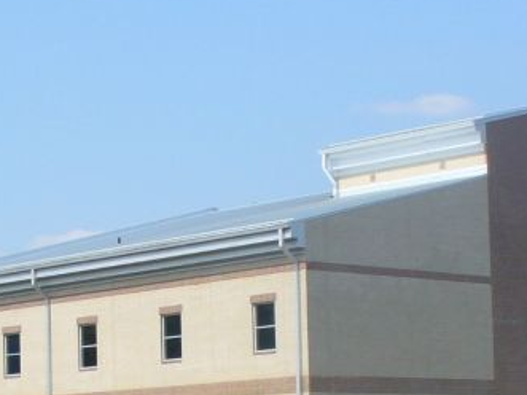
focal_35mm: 121
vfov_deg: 12.1
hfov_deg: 16.3
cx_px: 194
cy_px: 377
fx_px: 1841
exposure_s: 1/320
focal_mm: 6.1
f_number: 5.6
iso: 80
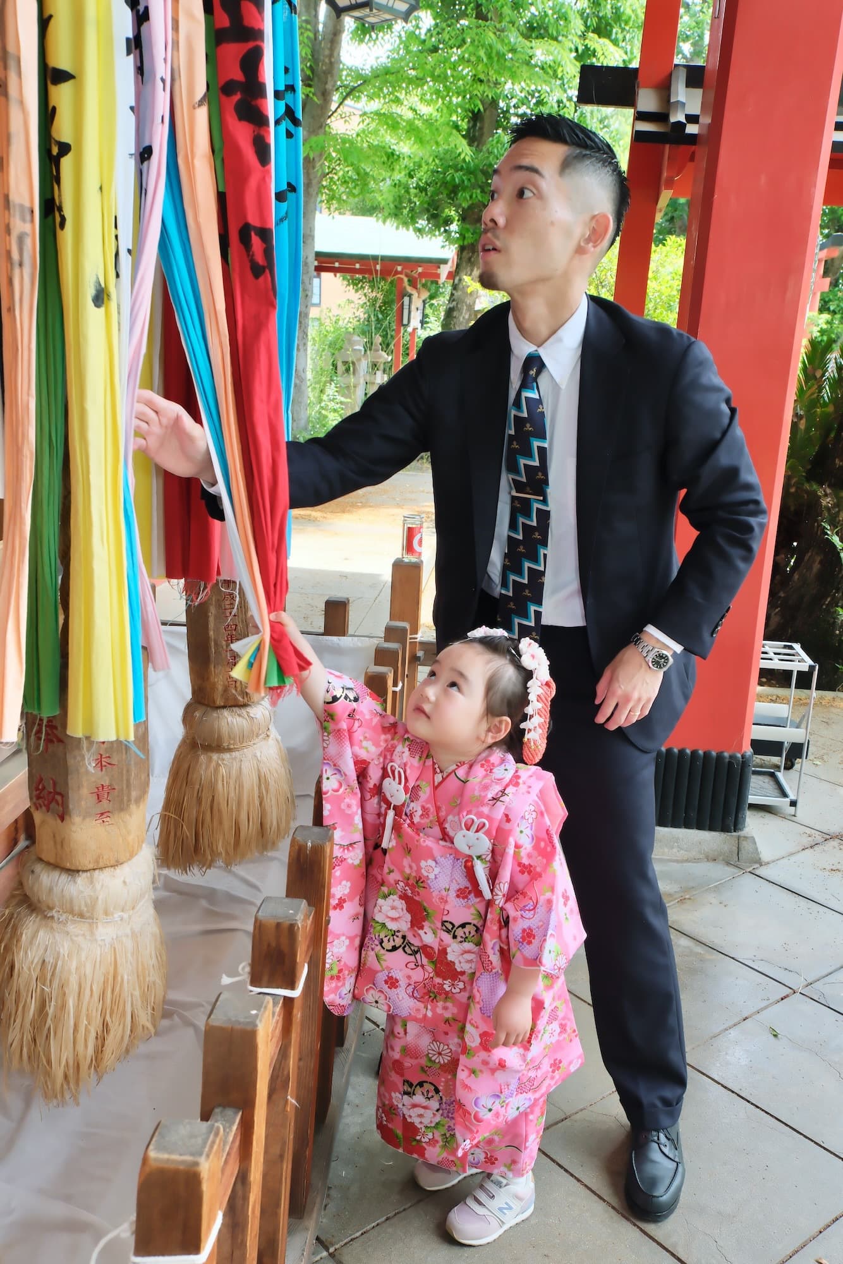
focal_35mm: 30
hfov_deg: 43.6
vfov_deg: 61.9
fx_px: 1053
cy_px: 632
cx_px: 422
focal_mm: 20
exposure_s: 1/200
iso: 800
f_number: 5.6
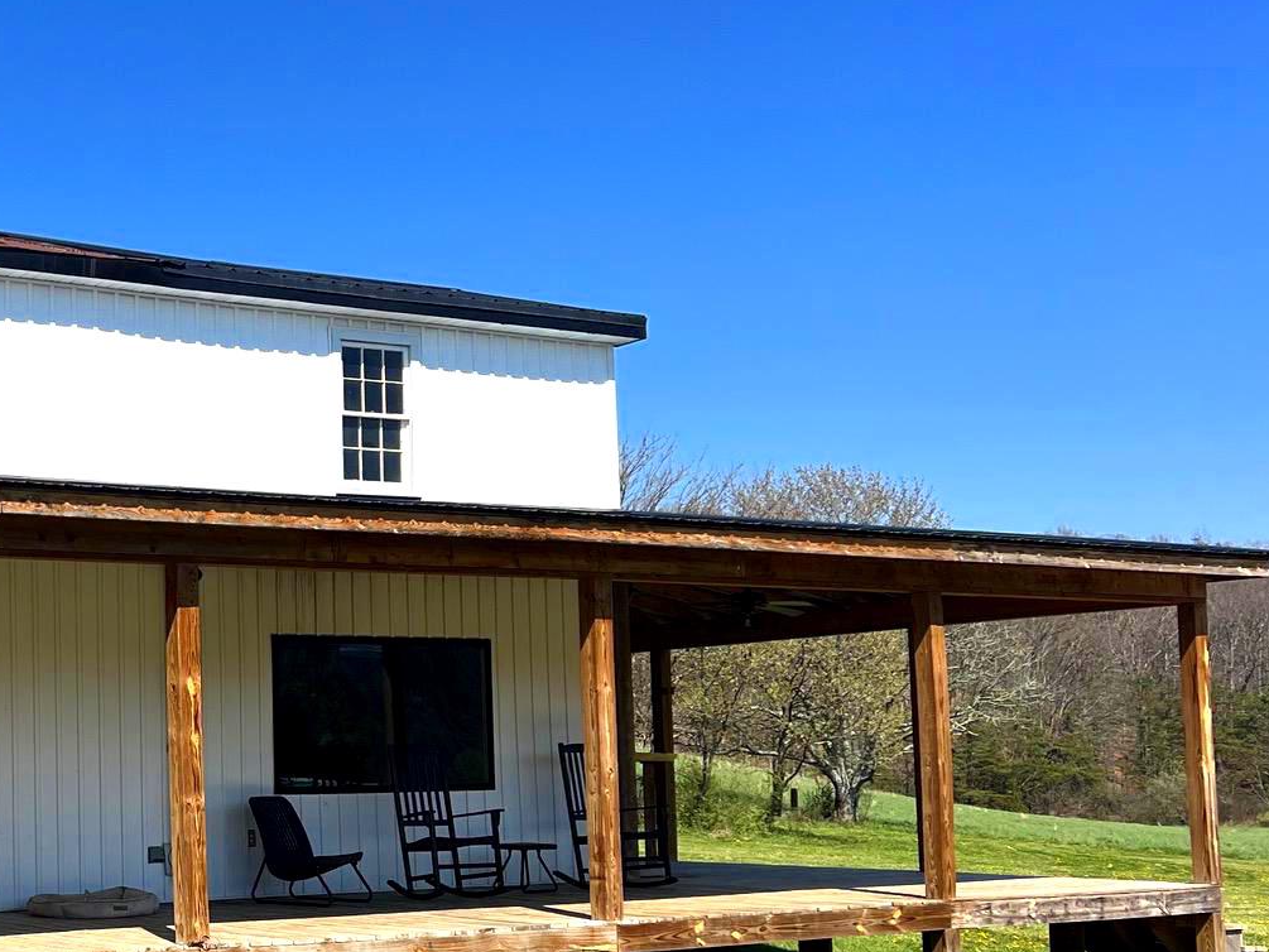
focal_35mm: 53
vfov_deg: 27.3
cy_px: 653
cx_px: 24
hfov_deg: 33.4
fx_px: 1943
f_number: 1.5
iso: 50
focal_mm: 5.7
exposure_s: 1/3968
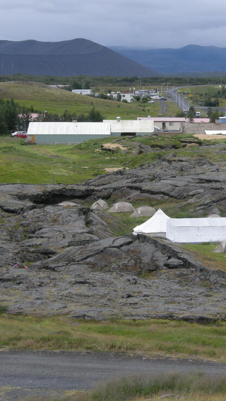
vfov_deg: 16.4
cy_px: 202
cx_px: 239
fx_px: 1395
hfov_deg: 9.2
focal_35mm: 131
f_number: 5.3
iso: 100
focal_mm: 18.6
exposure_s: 1/272
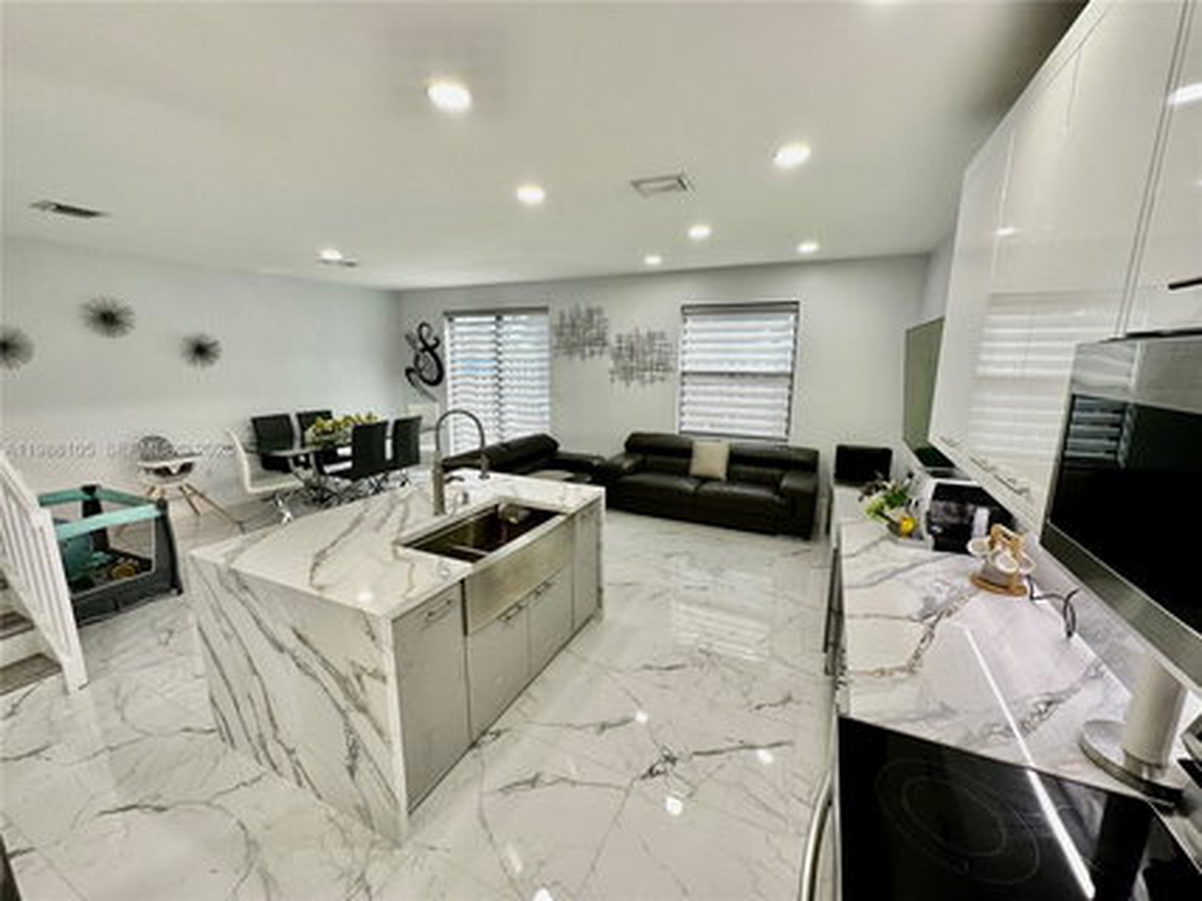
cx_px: 601
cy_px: 450
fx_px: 486
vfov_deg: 85.6
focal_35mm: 14
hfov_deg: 102.1
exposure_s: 1/120
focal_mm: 2.22
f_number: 2.2
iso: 125
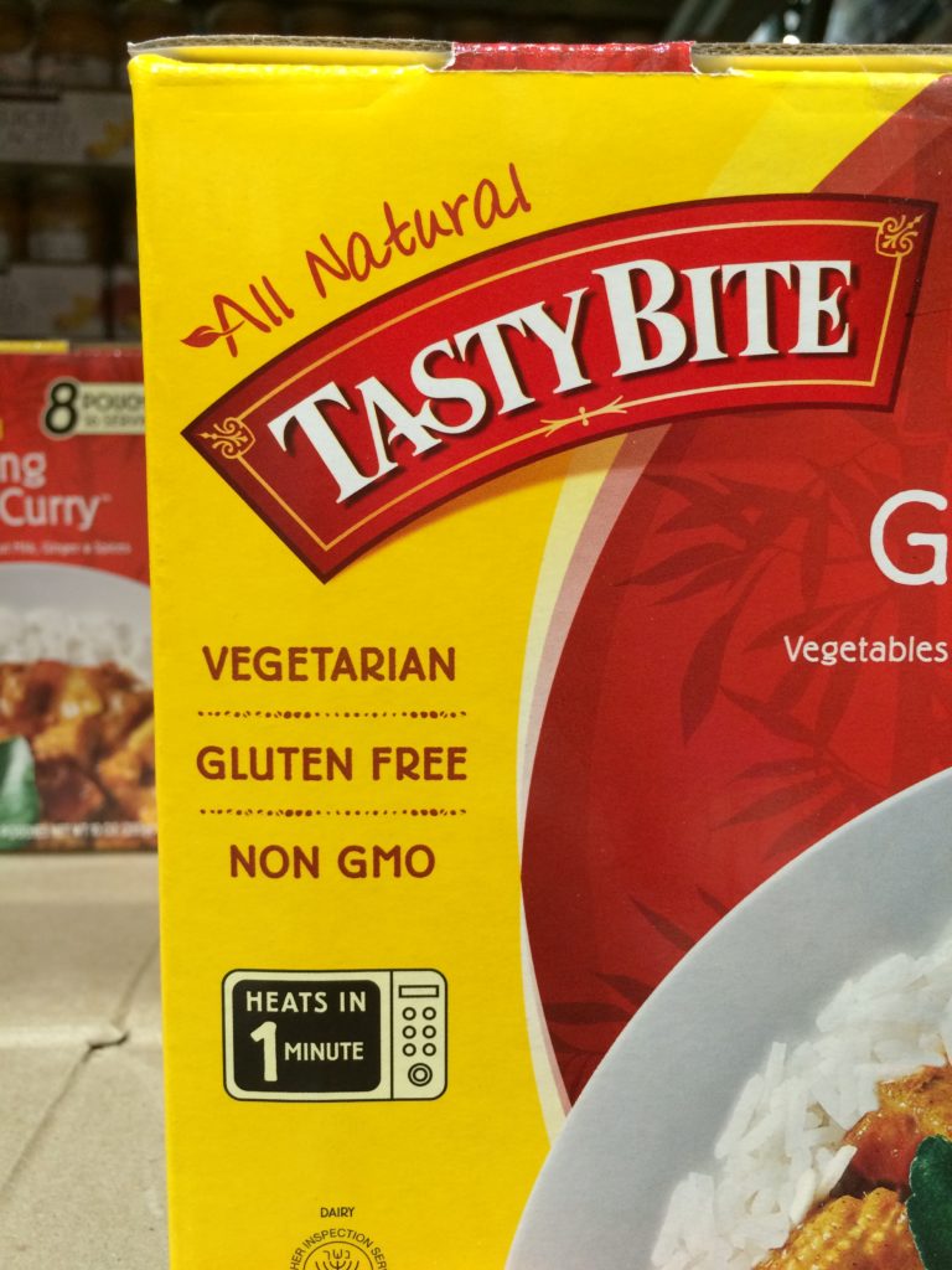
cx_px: 476
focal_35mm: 29
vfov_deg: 61.7
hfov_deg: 48.2
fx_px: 1063
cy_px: 635
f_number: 2.2
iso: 125
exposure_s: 1/30
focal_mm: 4.15
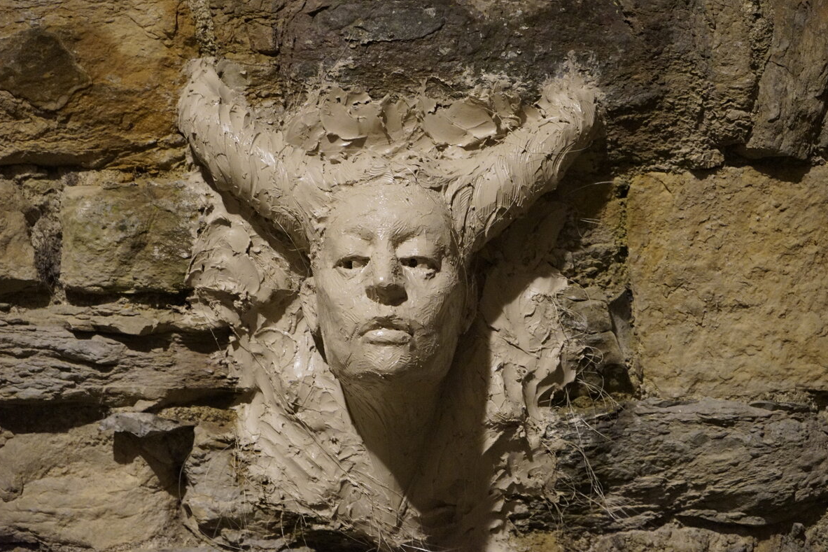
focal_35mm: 71
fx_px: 1633
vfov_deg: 19.2
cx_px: 412
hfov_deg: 28.5
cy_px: 279
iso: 6400
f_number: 5.6
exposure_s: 1/15
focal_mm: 70
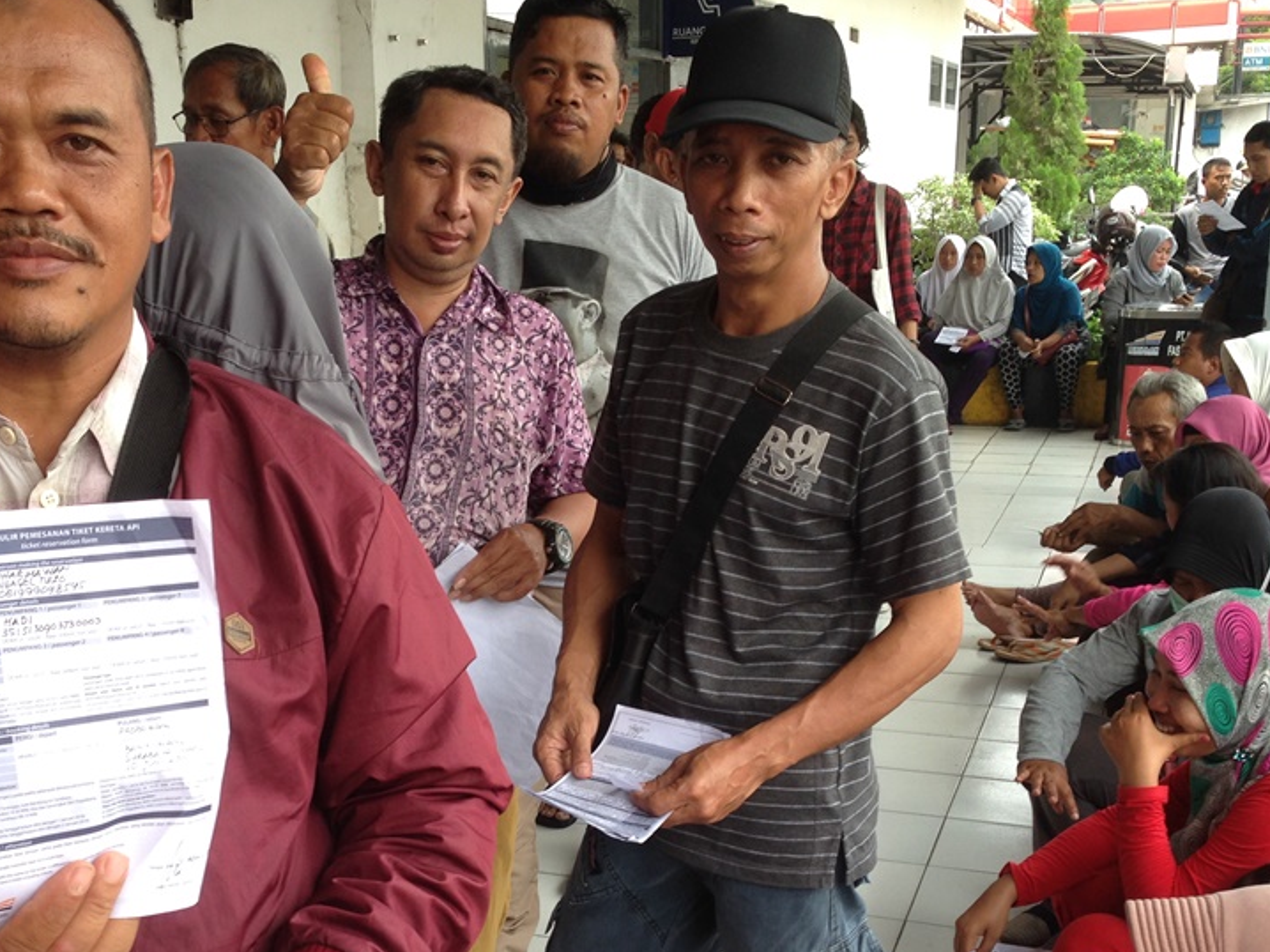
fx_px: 1760
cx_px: 532
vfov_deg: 29.9
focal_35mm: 48
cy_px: 668
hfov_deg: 39.6
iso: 50
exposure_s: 1/179
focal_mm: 4.12
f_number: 2.4
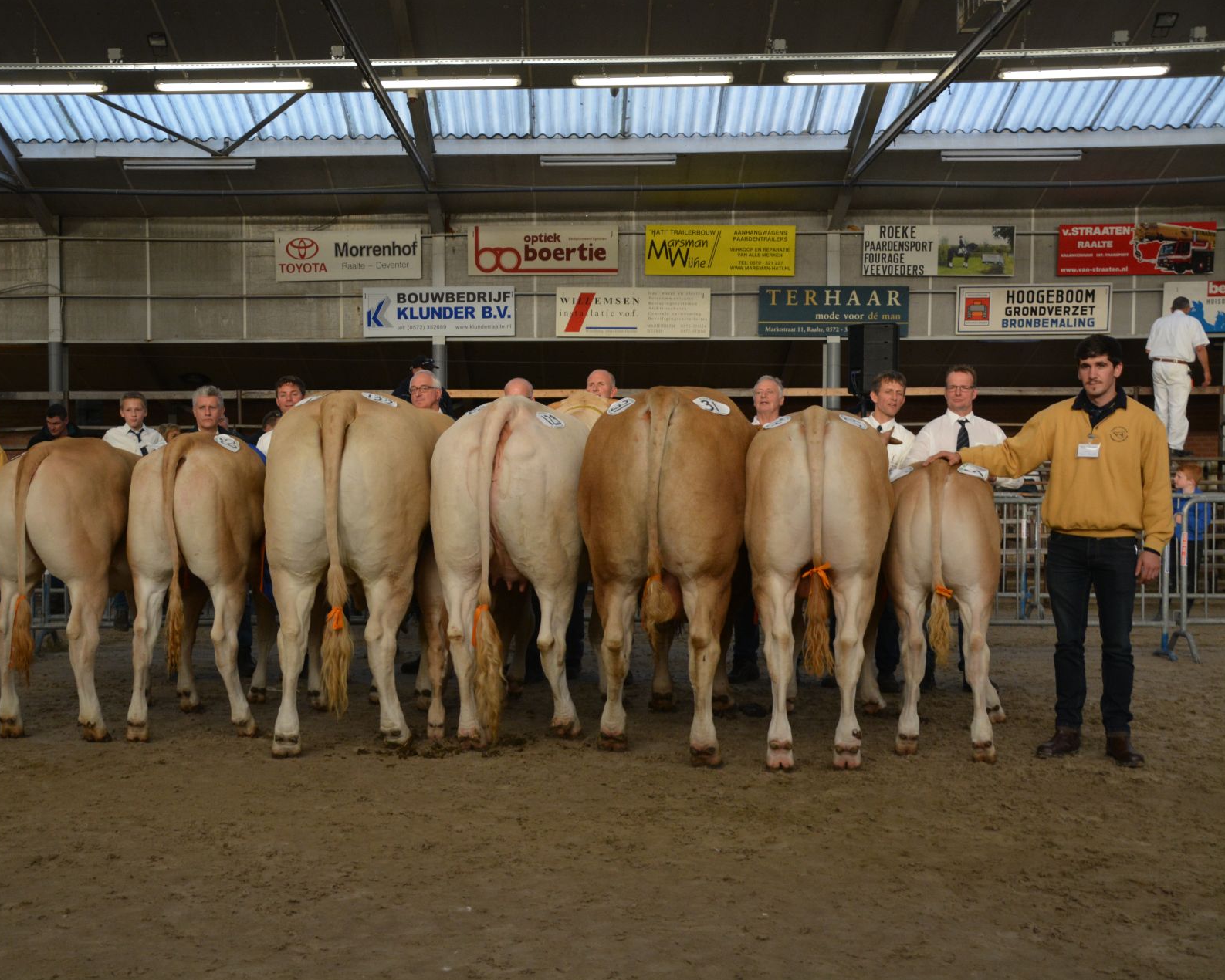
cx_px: 486
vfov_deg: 35.2
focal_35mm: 43
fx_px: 1543
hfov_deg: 43.1
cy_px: 491
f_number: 4
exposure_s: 1/500
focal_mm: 25
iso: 900
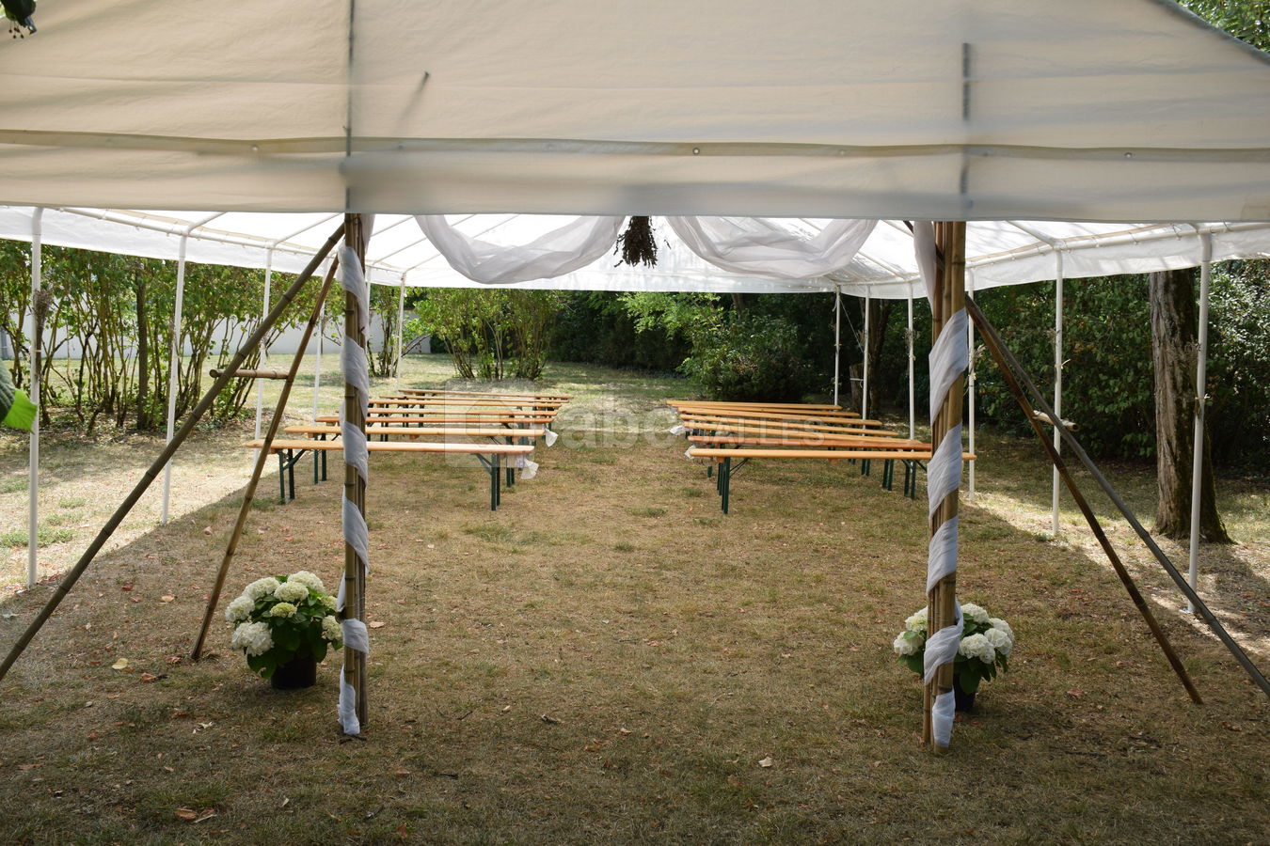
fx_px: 1164
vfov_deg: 40.0
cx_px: 635
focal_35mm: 33
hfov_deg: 57.2
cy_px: 423
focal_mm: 22
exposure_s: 1/250
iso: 220
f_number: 8
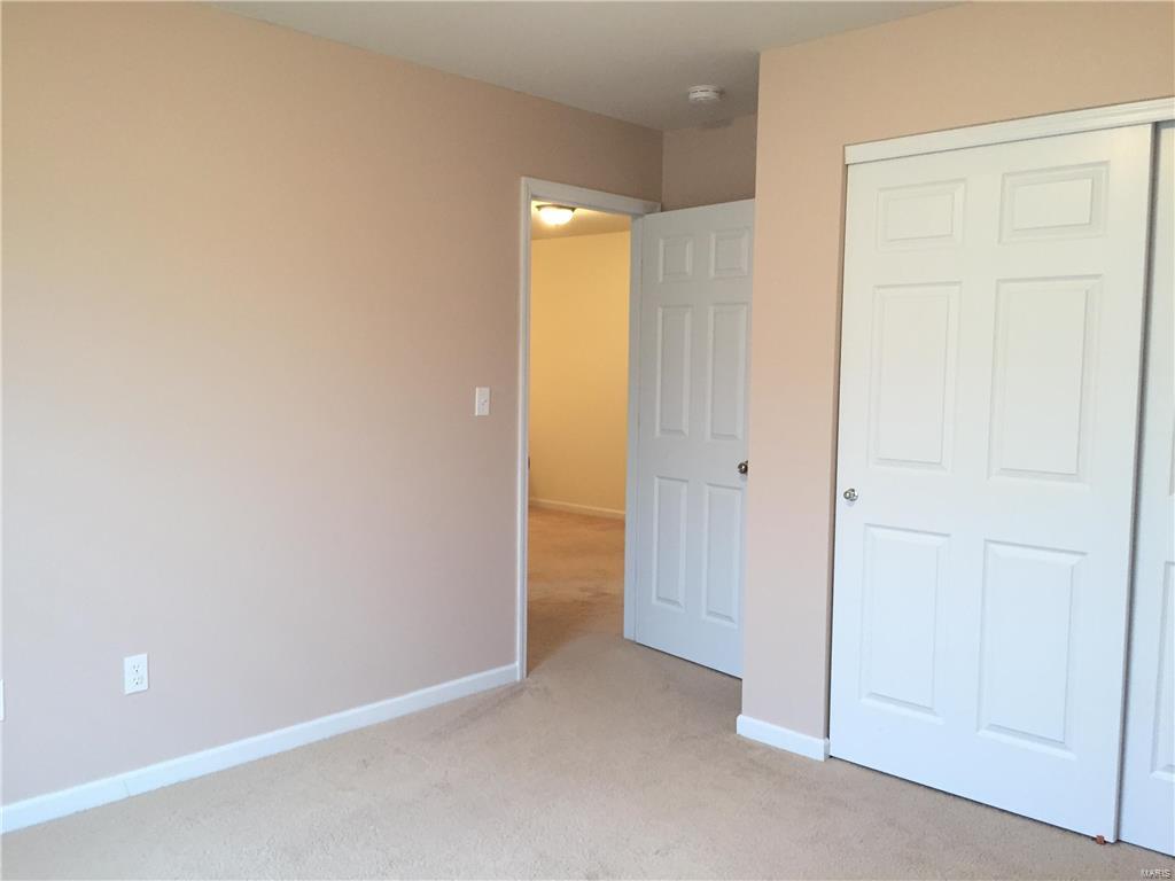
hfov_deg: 61.7
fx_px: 984
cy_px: 440
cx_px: 588
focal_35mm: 29
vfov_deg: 48.2
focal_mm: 4.15
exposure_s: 1/30
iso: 100
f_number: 2.2
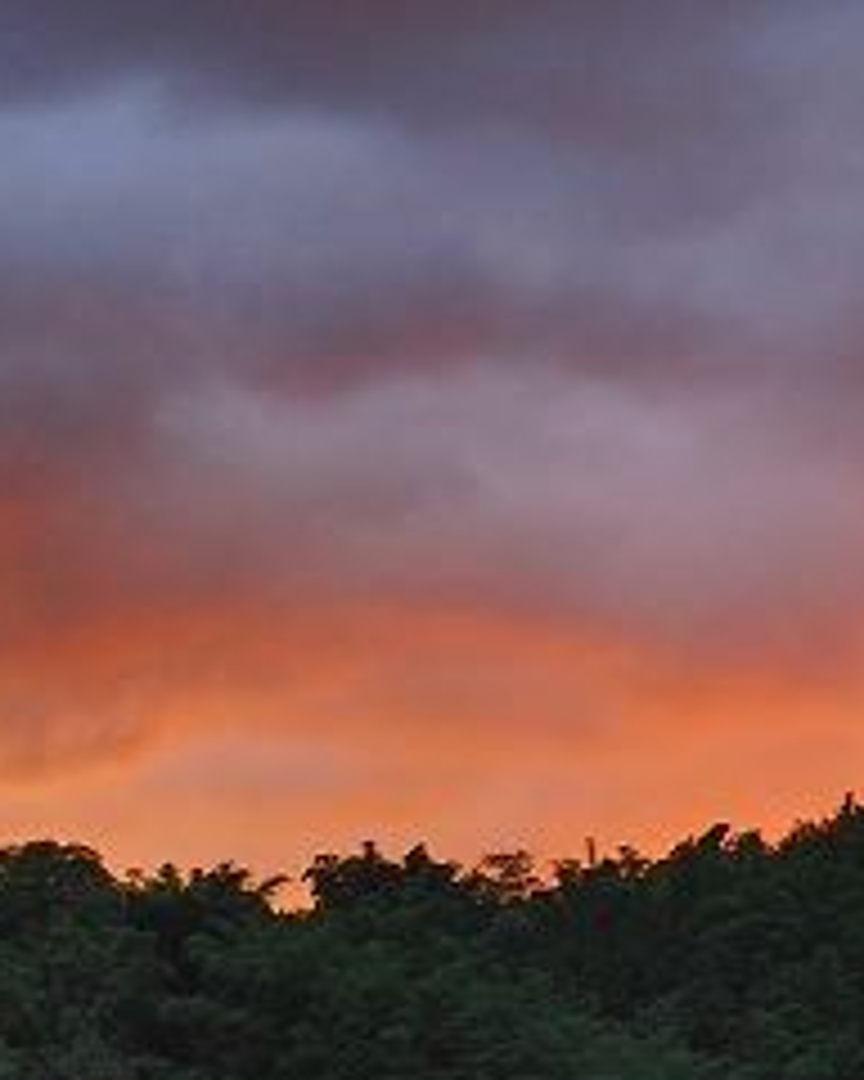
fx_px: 2685
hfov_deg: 16.3
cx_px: -531
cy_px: 1454
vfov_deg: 20.5
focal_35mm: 84
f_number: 13
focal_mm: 14
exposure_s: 1
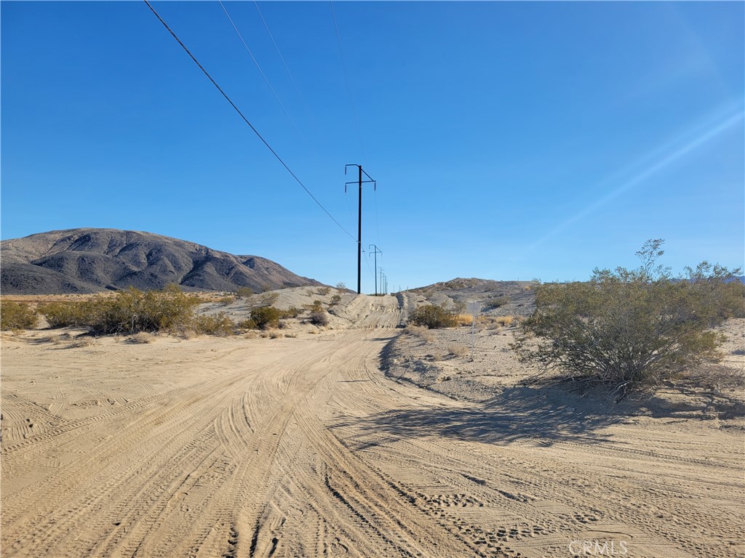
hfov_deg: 67.3
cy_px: 279
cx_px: 372
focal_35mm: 26
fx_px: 560
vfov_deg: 53.1
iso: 40
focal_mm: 5.4
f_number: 1.8
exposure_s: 1/2686
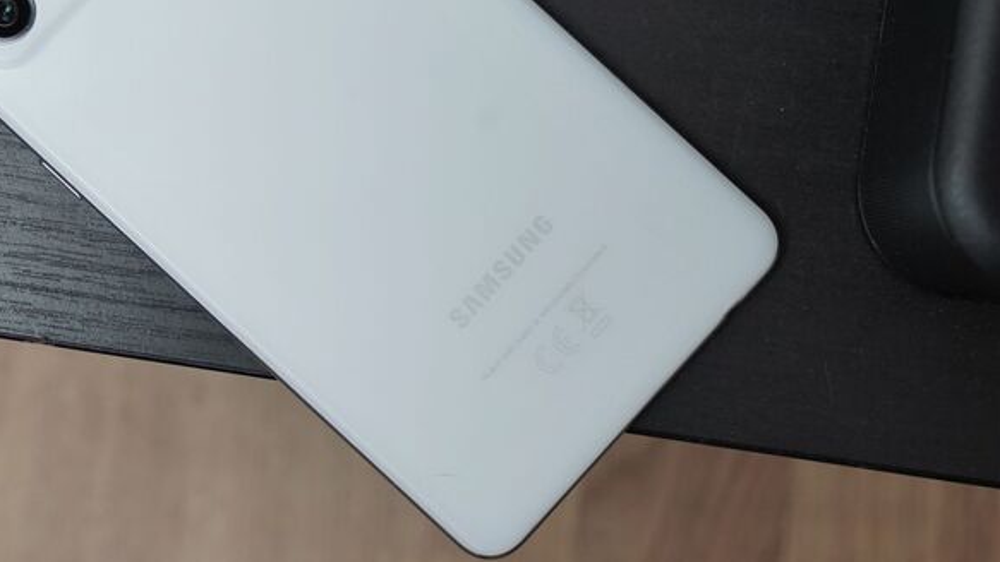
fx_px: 2334
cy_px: 79
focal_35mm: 88
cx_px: 319
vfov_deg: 13.6
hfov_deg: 24.1
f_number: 7.1
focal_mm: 51
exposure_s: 1/160
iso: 1600
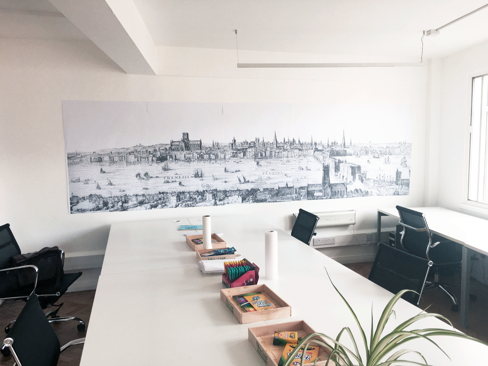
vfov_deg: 48.2
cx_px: 244
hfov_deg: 61.7
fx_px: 409
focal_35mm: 29
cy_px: 183
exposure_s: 1/50
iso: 25
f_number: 2.2
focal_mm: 4.15
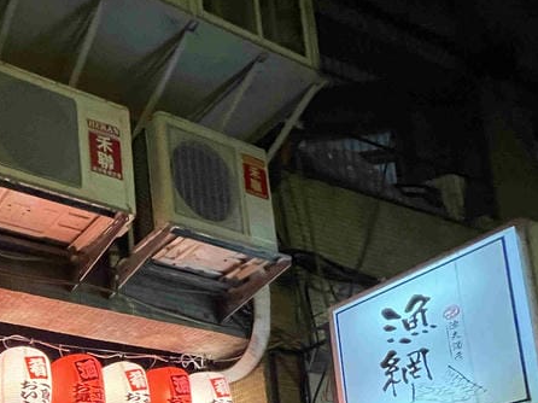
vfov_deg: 31.6
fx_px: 544
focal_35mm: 35
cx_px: -76
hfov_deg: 40.5
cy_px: 519
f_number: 1.8
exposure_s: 1/60
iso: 640
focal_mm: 1.57
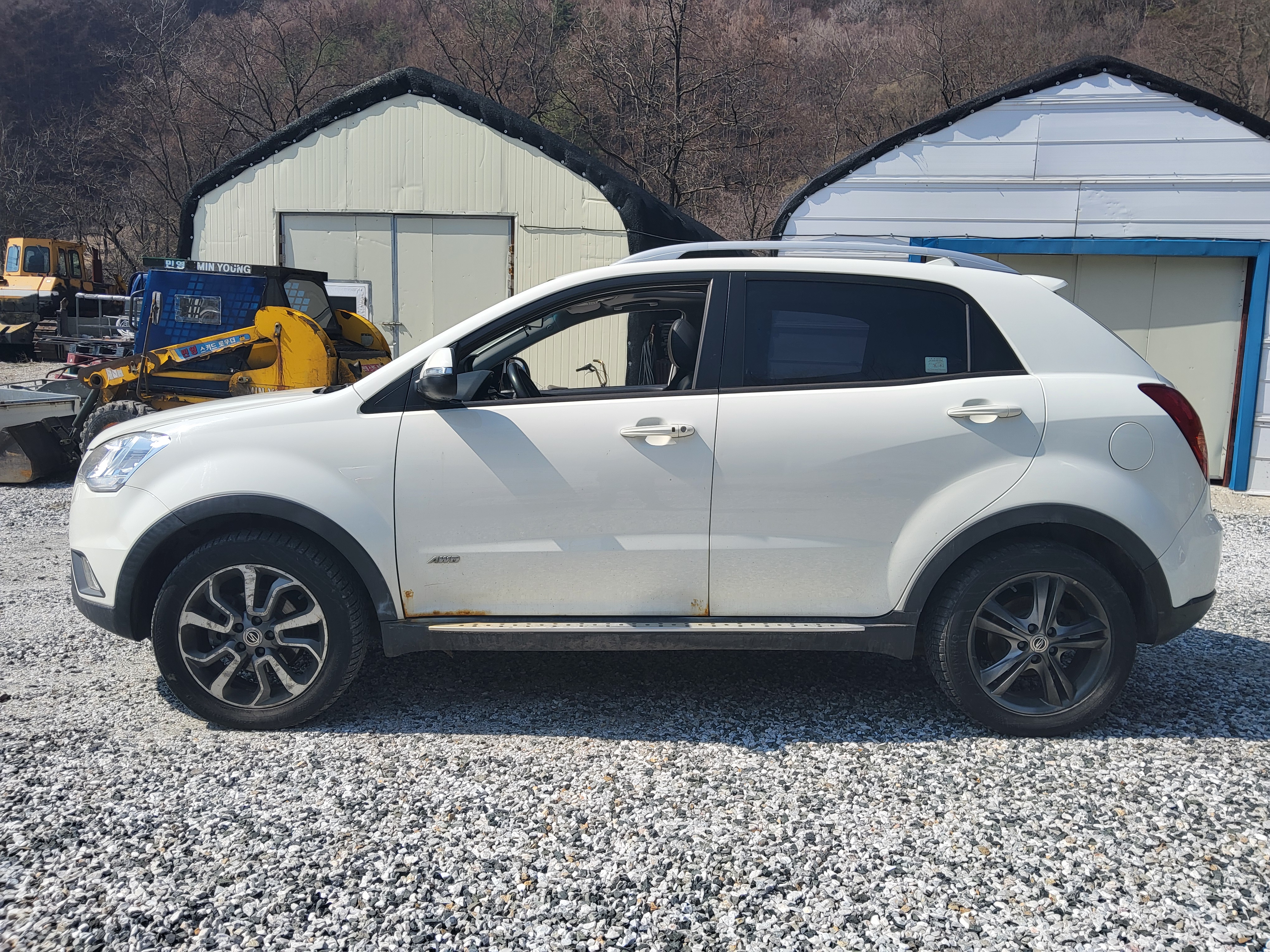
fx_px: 954
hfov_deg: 67.3
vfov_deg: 53.1
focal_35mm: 26
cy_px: 476
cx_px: 635
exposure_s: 1/876
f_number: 1.8
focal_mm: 3.98
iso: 12
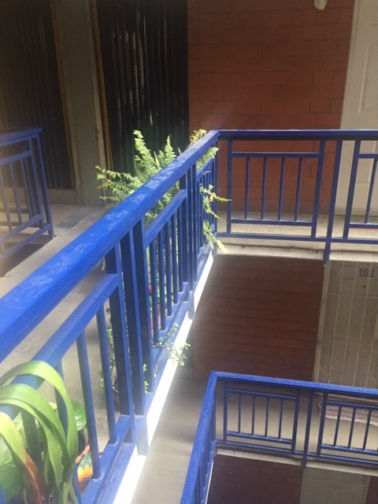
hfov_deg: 48.2
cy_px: 252
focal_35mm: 29
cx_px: 189
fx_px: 422
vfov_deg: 61.7
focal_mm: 4.15
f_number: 2.2
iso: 160
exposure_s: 1/30
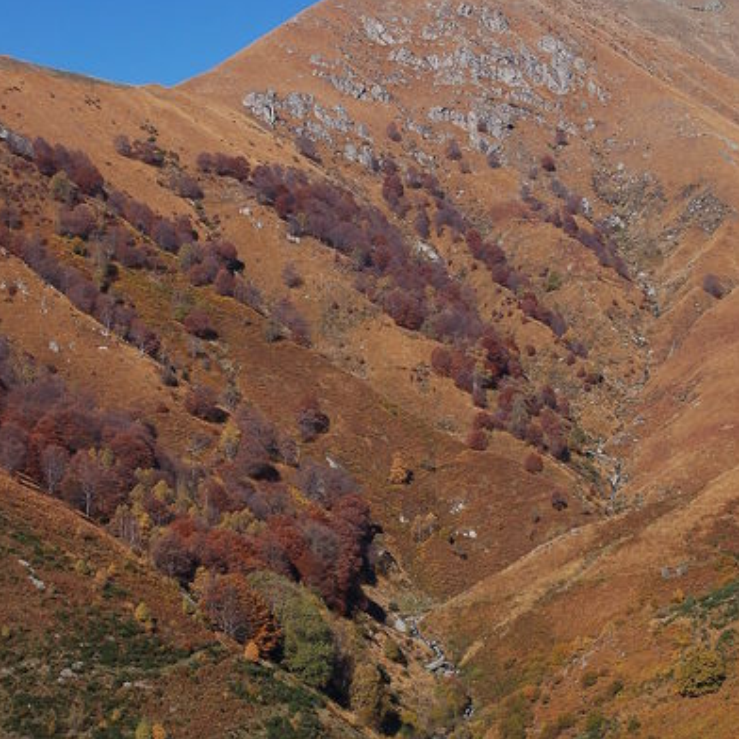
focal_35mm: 78
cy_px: 492
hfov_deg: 22.2
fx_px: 1884
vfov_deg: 22.1
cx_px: 370
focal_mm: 40
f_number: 8
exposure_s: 1/500
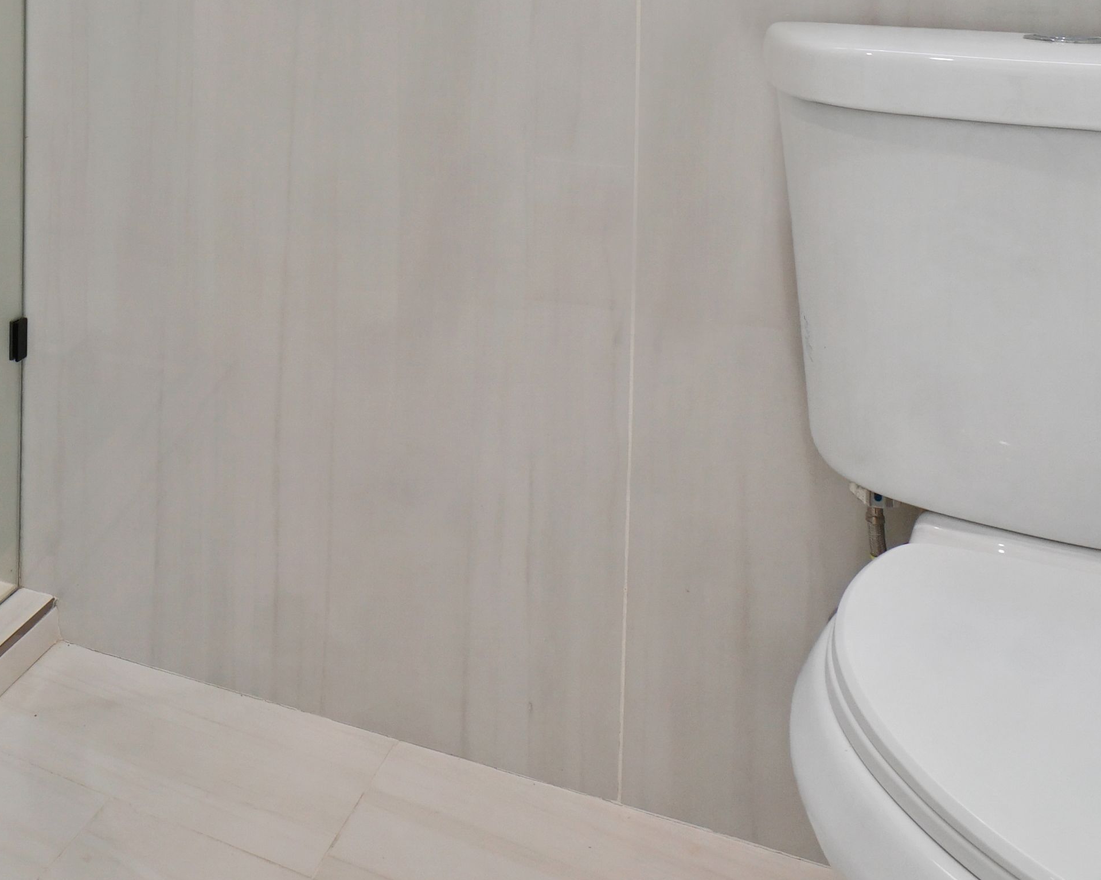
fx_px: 1434
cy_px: -113
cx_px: -195
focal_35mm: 44
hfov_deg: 34.4
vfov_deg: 30.2
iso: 400
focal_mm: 10
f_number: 8
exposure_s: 1/30
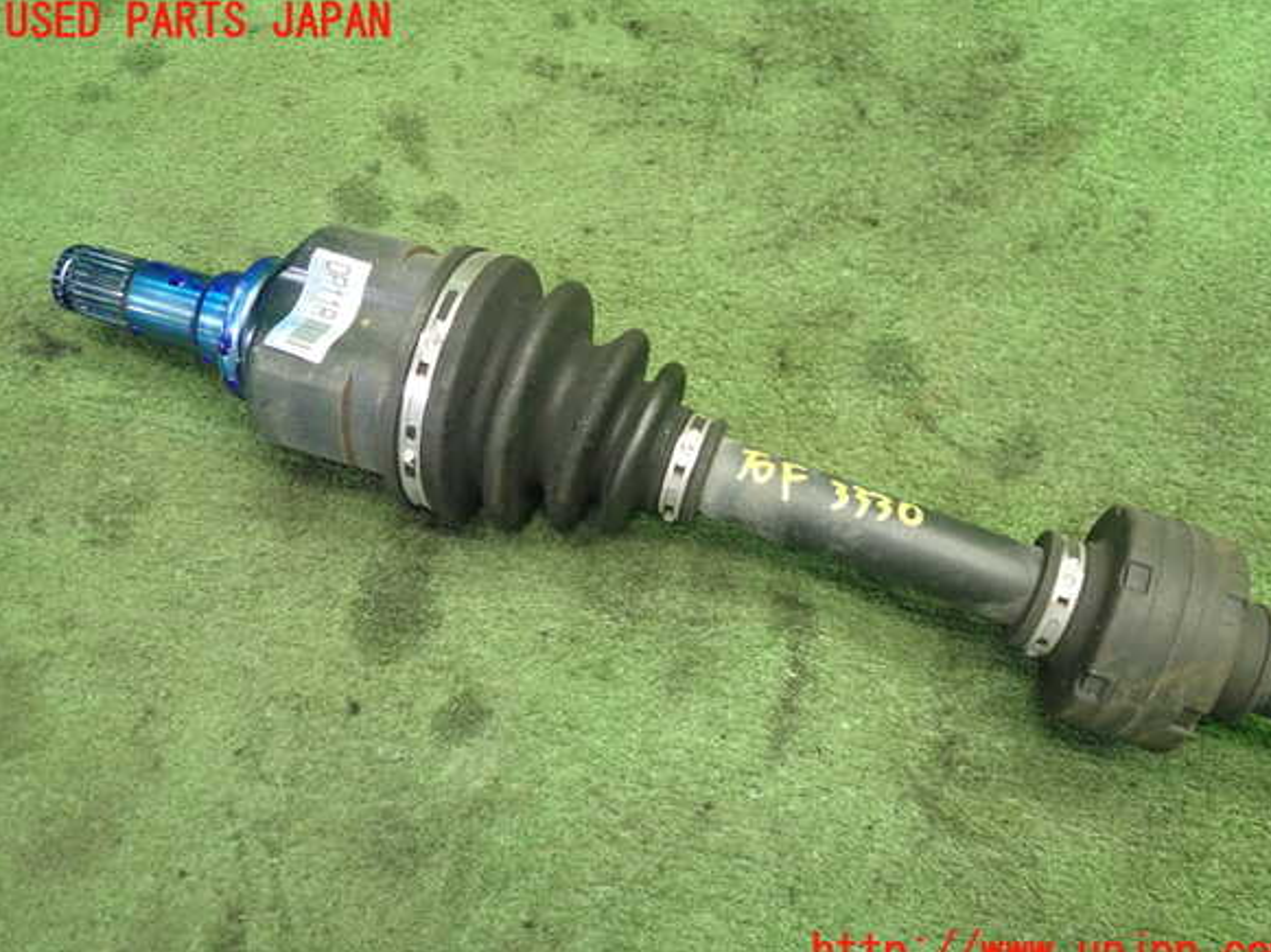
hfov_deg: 58.4
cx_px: 650
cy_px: 488
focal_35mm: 31
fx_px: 1138
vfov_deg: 45.4
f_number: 2.3
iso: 800
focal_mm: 5.5
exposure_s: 1/100
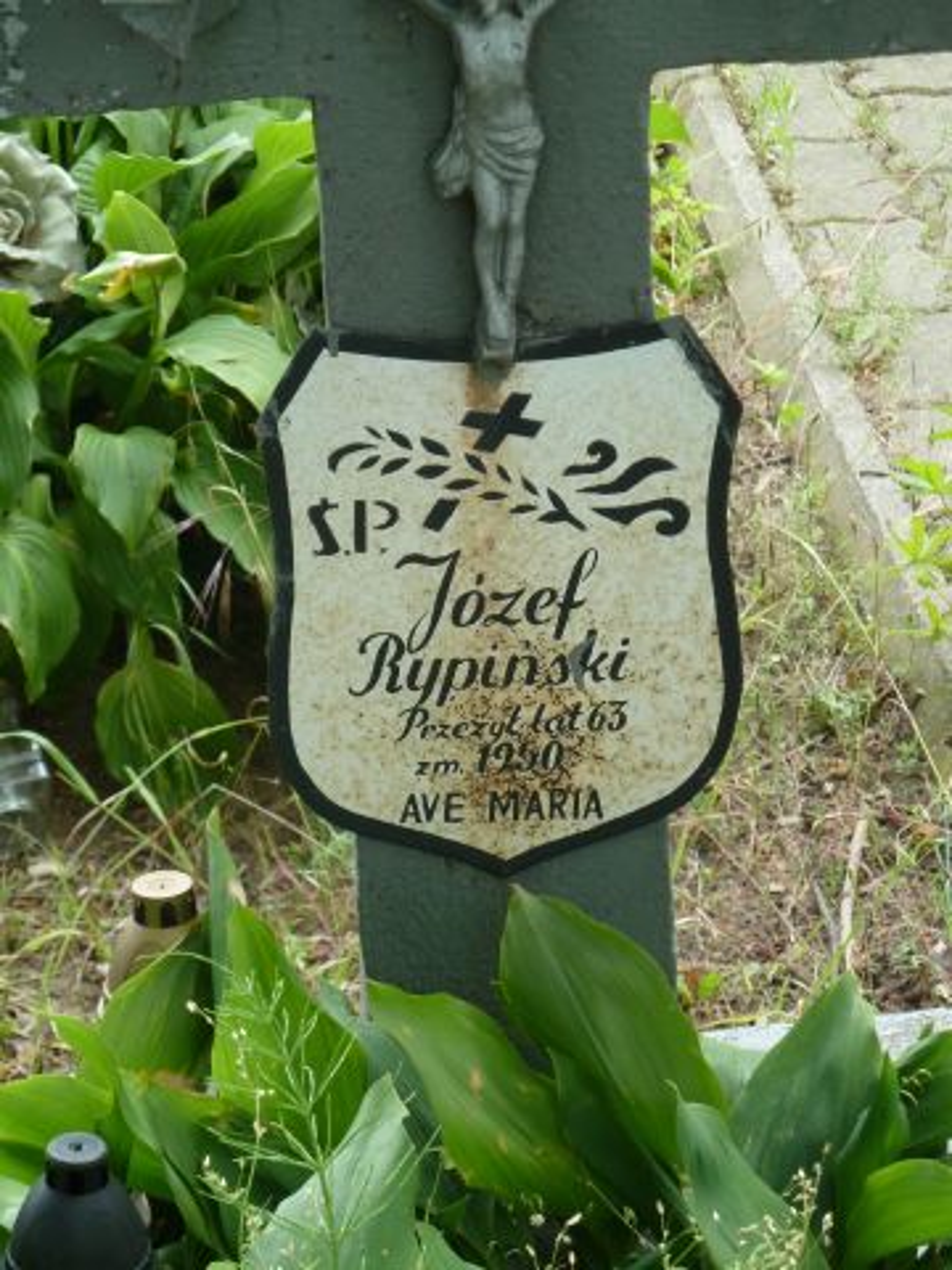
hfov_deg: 11.6
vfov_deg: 15.4
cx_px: 476
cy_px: 635
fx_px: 4694
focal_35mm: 128
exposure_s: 1/100
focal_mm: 21
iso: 200
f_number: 4.4
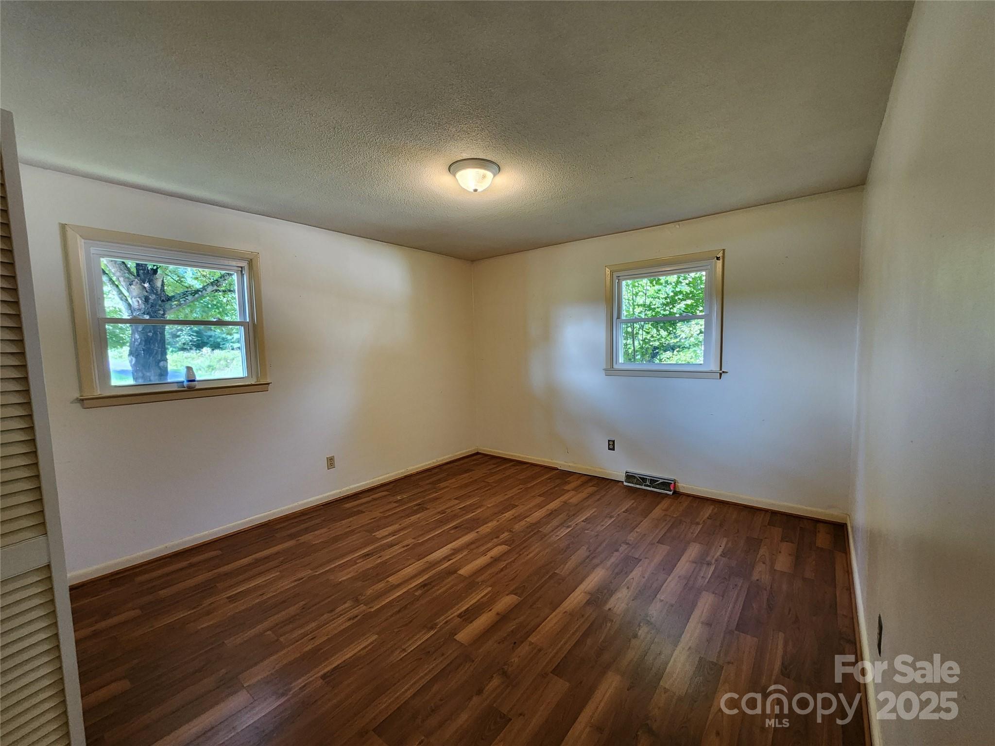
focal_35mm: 13
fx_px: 374
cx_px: 498
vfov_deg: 89.9
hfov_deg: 106.2
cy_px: 373
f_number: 2.2
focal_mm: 2.2
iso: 400
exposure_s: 1/60
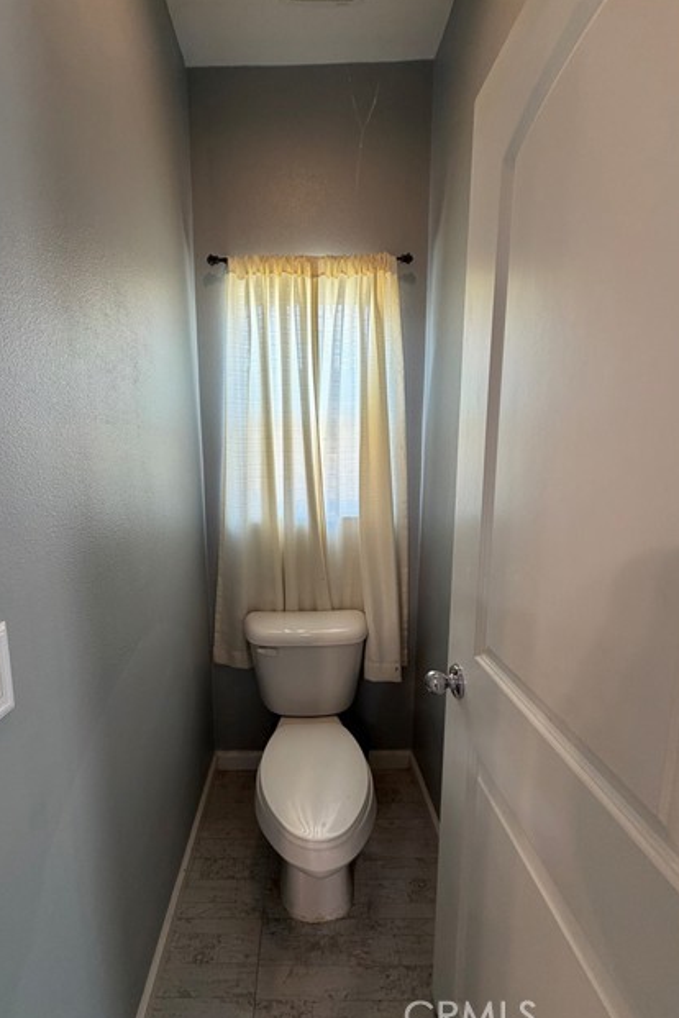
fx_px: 424
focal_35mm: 15
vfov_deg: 100.4
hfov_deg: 77.0
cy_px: 515
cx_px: 300
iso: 160
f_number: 2.2
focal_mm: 2.22
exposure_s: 1/60
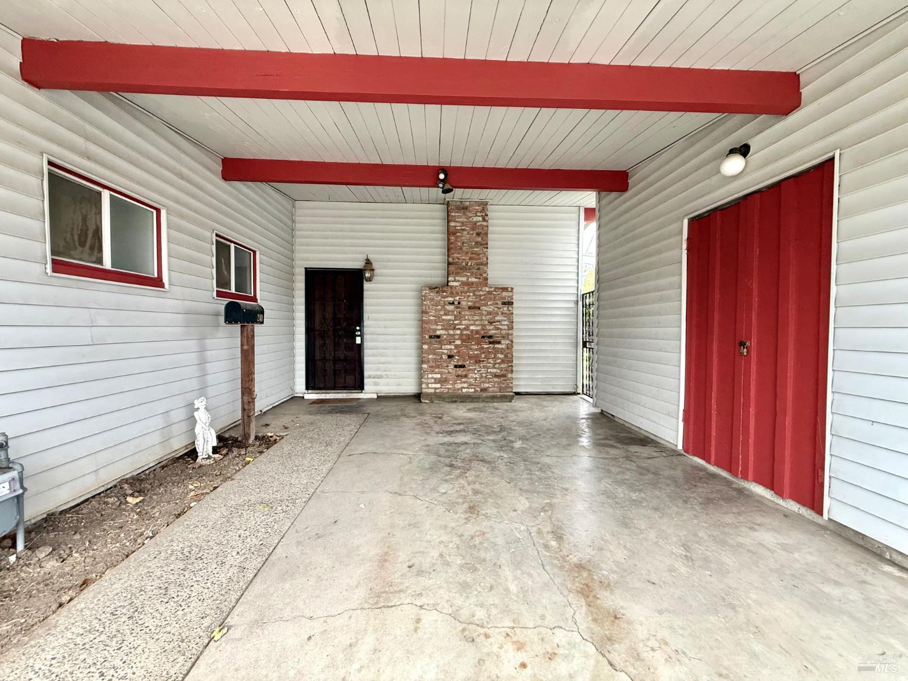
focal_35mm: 14
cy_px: 340
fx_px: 367
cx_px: 454
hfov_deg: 102.1
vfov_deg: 85.7
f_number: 2.2
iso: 250
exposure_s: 1/99
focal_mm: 2.22
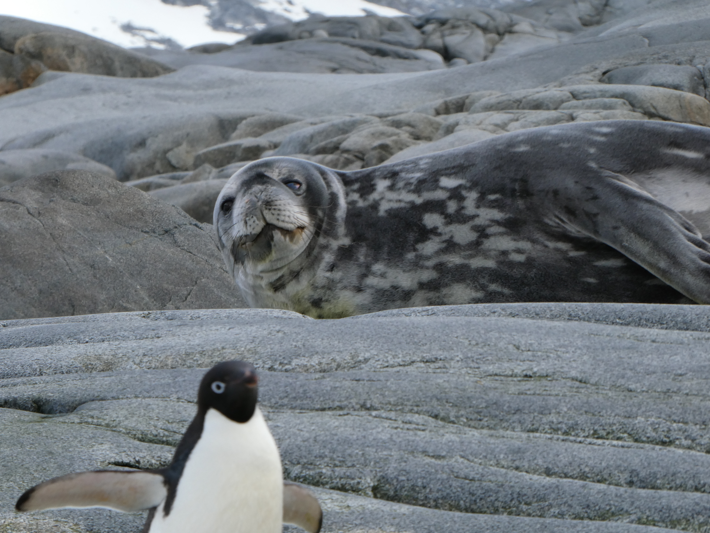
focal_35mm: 465
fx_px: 9537
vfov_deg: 3.2
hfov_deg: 4.3
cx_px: 355
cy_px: 266
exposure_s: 1/250
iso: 80
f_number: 6
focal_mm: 83.4
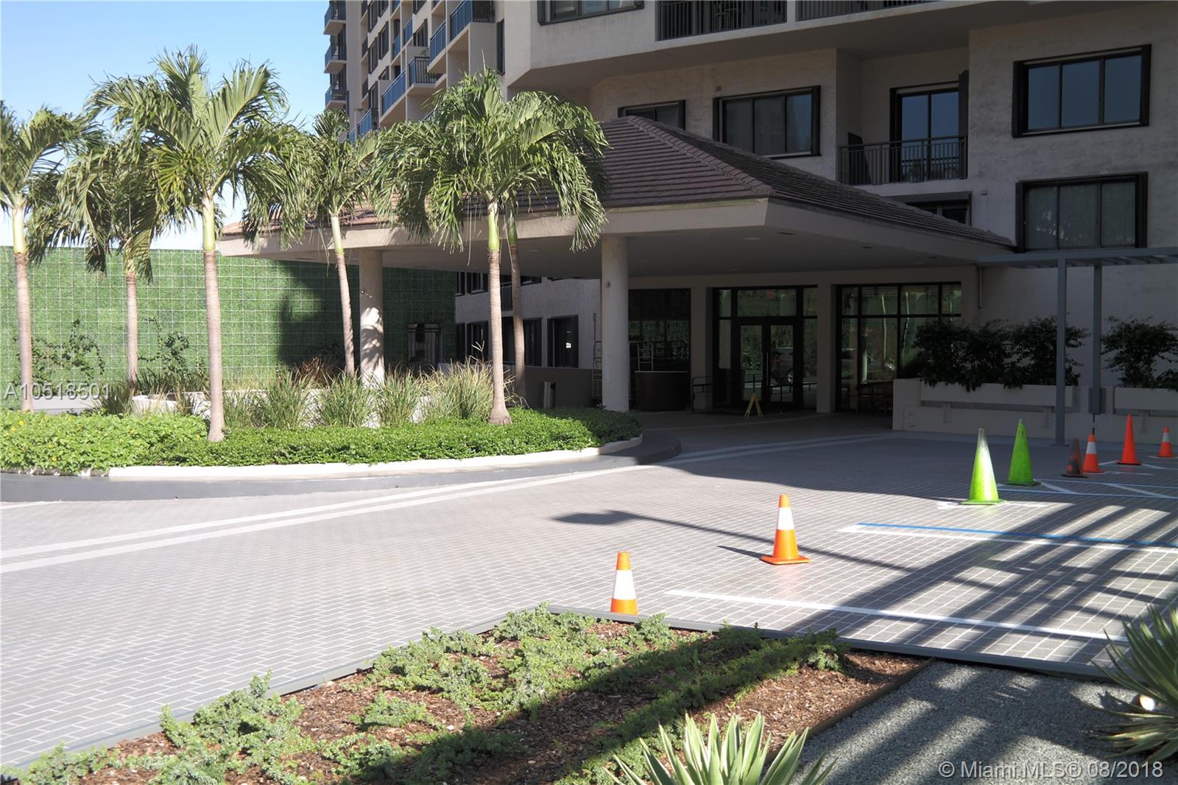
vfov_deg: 35.0
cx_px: 589
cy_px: 392
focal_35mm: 38
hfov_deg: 50.7
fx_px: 1243
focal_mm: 25
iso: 100
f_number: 5
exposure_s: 1/180
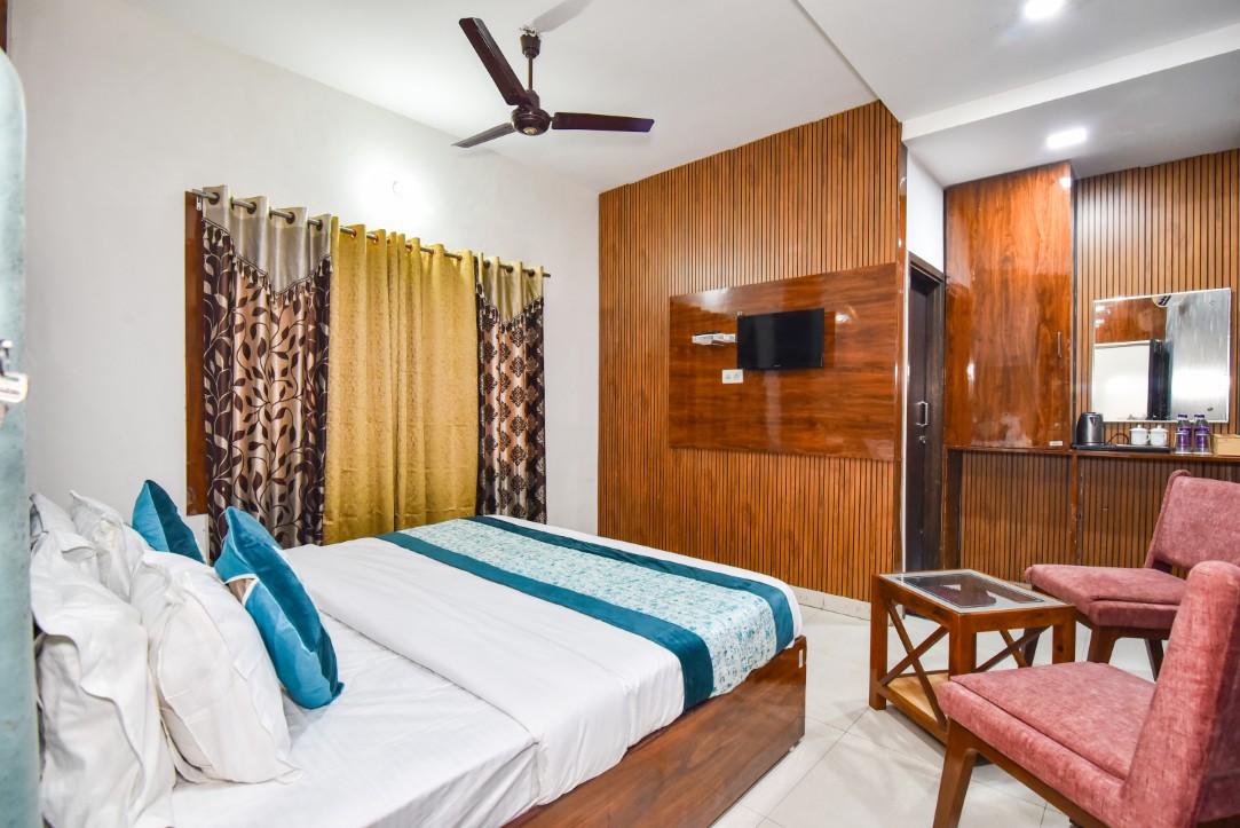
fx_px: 551
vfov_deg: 73.8
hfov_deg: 96.7
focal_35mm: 16
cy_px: 414
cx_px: 620
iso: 2000
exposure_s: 1/50
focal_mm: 16
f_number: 7.1
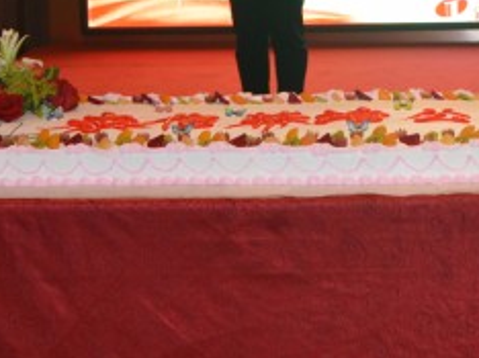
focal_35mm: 125
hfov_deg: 15.6
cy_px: -186
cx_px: 426
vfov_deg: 11.4
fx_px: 1723
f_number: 4
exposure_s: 1/100
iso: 400
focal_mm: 25
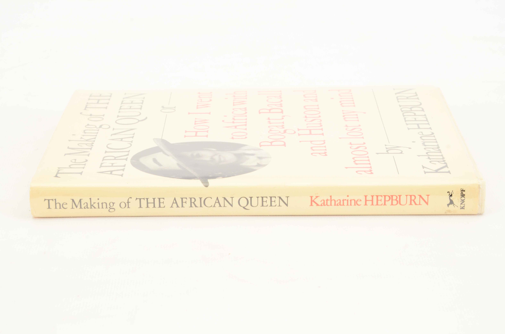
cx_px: 252
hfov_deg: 20.7
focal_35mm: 99
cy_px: 167
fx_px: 1386
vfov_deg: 13.8
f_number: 11
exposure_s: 1/80
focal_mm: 66
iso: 400
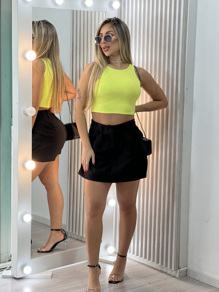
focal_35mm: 77
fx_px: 649
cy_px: 146
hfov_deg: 19.1
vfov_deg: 25.3
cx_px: 110
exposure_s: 1/120
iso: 80
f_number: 2.8
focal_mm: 9
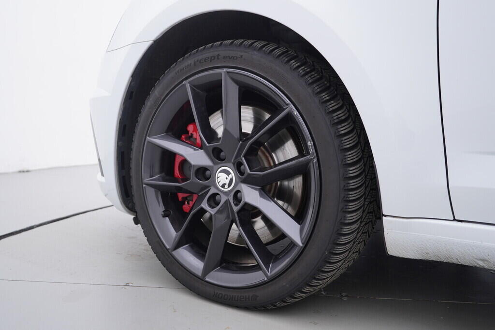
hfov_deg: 53.1
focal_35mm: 36
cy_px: 165
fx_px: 495
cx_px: 248
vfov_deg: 36.9
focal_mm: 24
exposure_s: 1/60
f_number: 3.5
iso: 125
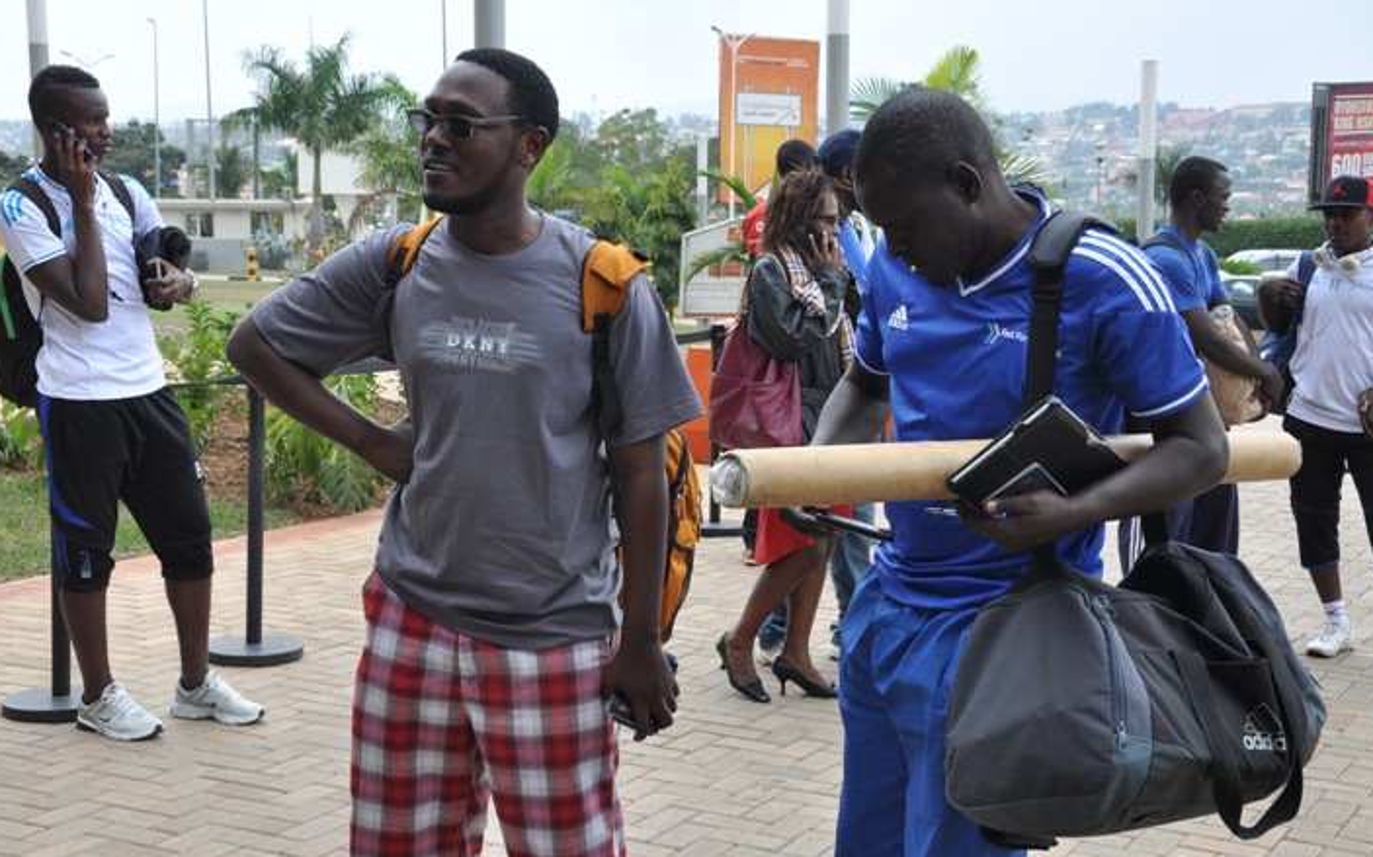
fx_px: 2040
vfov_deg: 23.7
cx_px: 690
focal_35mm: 55
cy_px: 402
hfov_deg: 37.2
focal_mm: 35
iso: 500
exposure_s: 1/320
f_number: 10
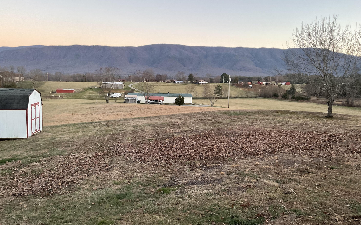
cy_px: 104
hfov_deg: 61.2
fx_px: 305
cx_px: 181
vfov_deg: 40.6
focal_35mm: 31
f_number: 1.8
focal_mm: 3
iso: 64
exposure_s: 1/120
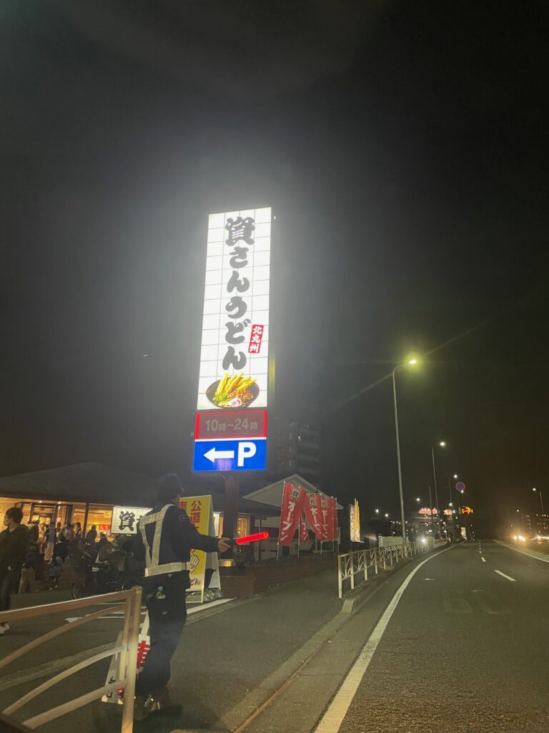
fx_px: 550
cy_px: 366
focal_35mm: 26
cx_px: 274
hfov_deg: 53.1
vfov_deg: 67.3
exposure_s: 1/50
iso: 160
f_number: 1.6
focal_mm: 4.2
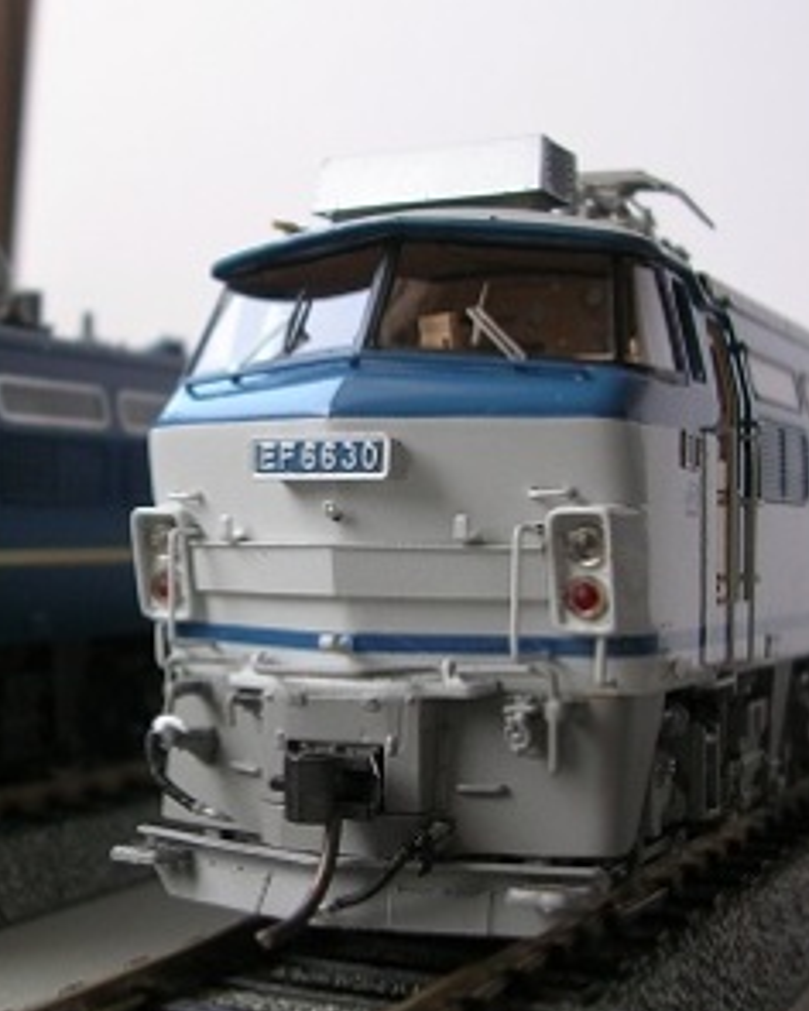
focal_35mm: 58
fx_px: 1736
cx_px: 223
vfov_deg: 32.5
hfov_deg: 26.0
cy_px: 499
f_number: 2.8
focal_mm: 5.8
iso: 50
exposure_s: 1/95.6
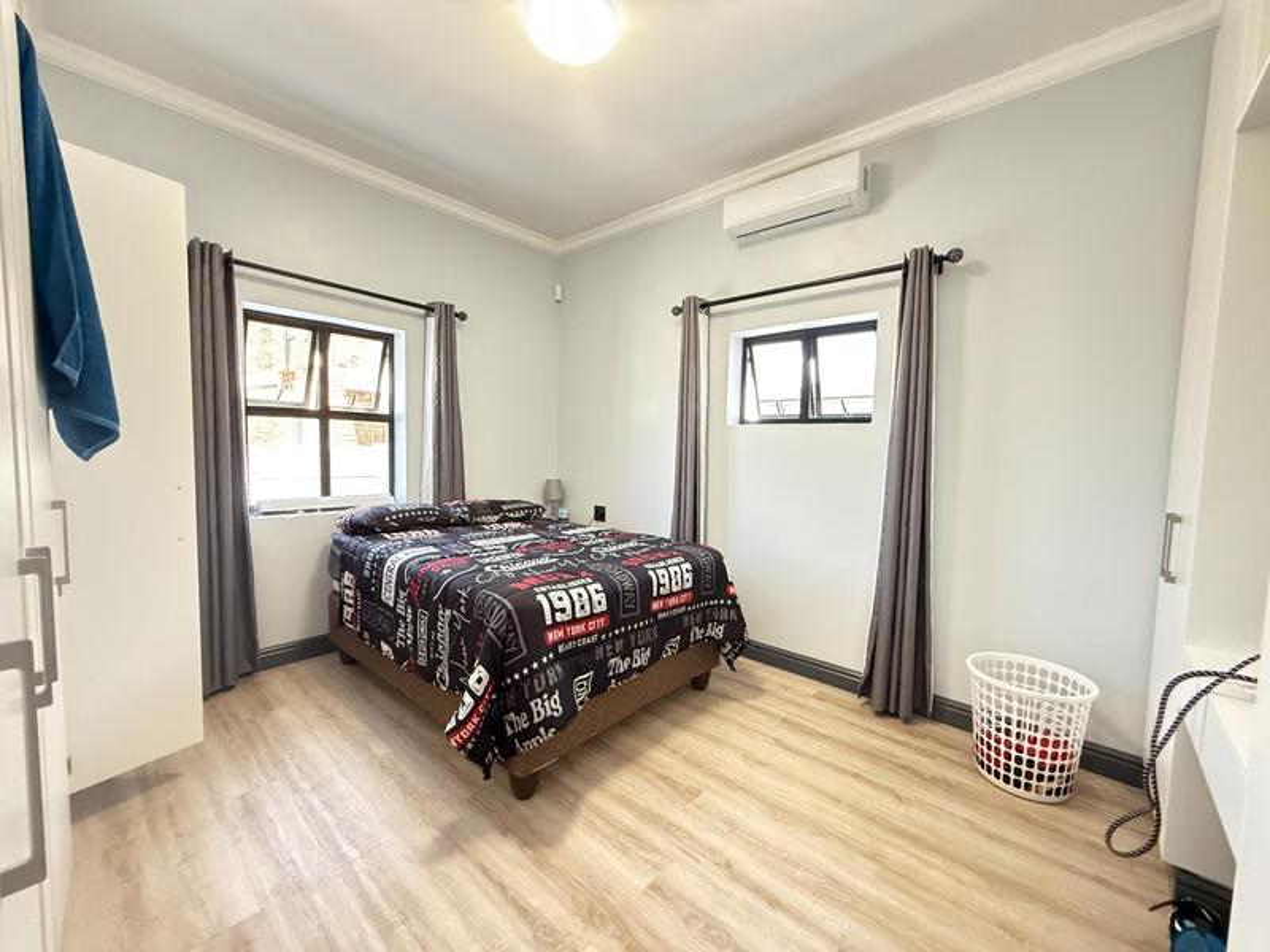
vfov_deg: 85.7
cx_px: 635
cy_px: 476
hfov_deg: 102.1
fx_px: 514
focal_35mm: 14
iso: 1000
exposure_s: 1/50
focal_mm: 2.22
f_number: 2.2
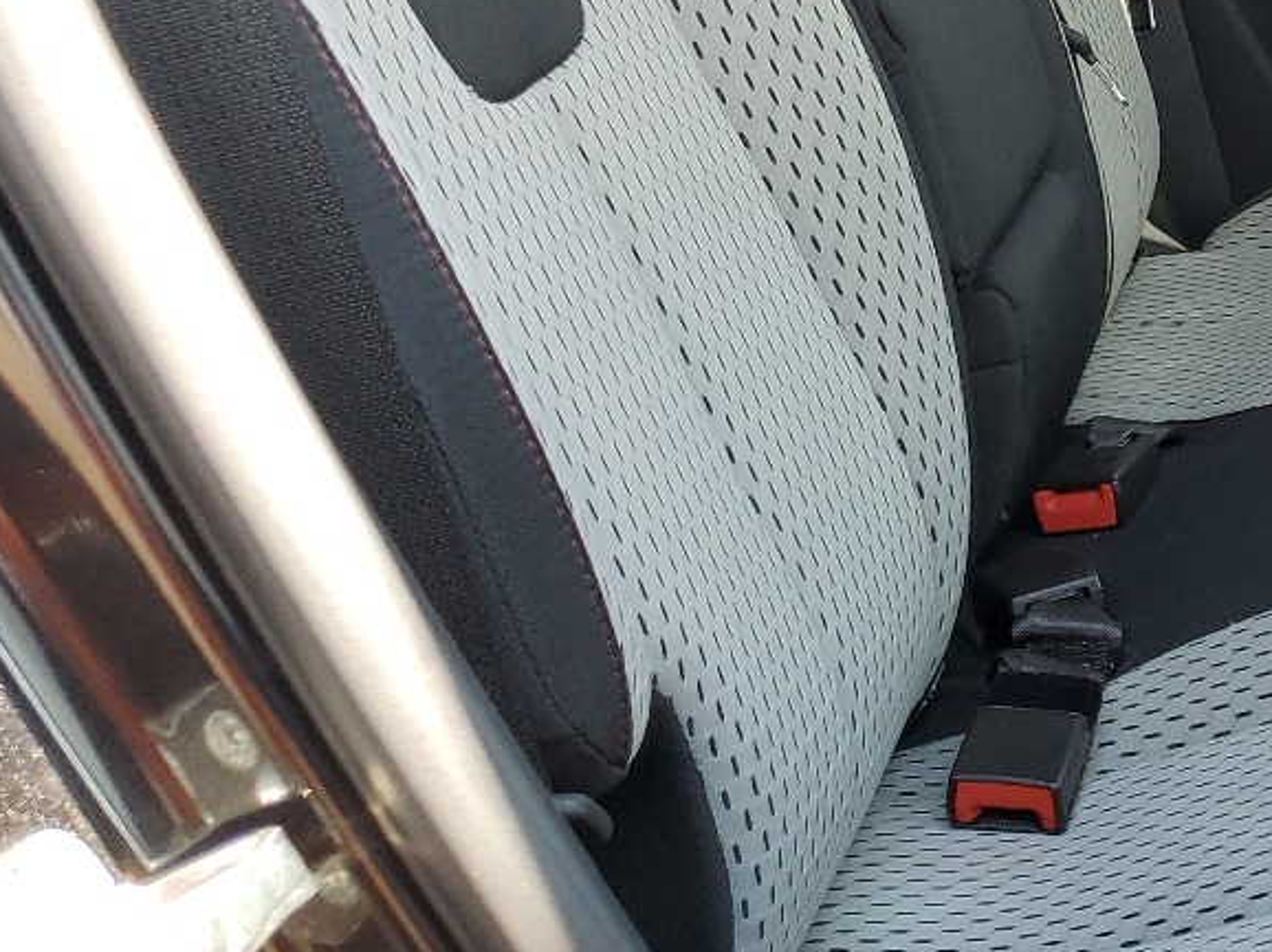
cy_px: 59
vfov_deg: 20.0
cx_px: 1681
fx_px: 2645
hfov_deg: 23.6
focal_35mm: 72
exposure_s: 1/213
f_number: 1.5
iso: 50
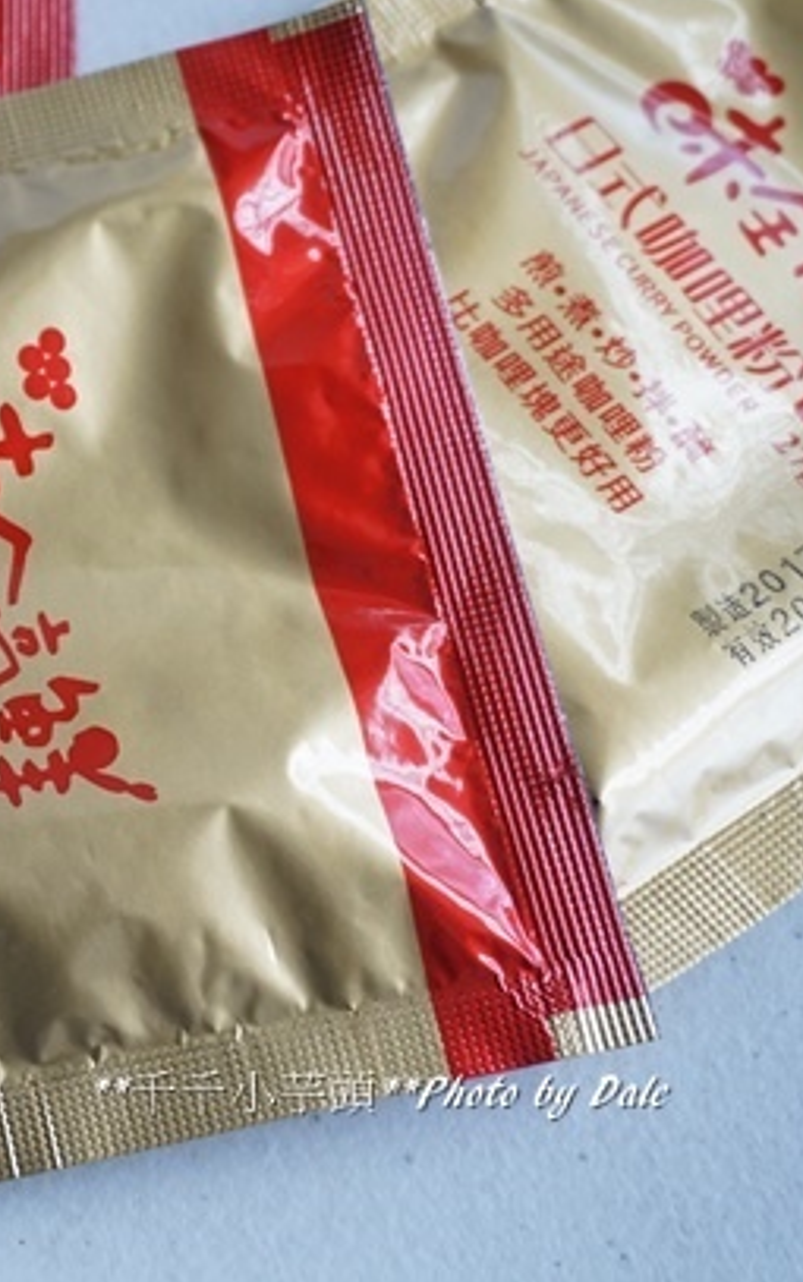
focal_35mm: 77
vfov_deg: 26.9
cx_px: -126
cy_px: 635
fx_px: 2684
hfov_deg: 16.4
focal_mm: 33
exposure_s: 1/60
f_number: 5
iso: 400
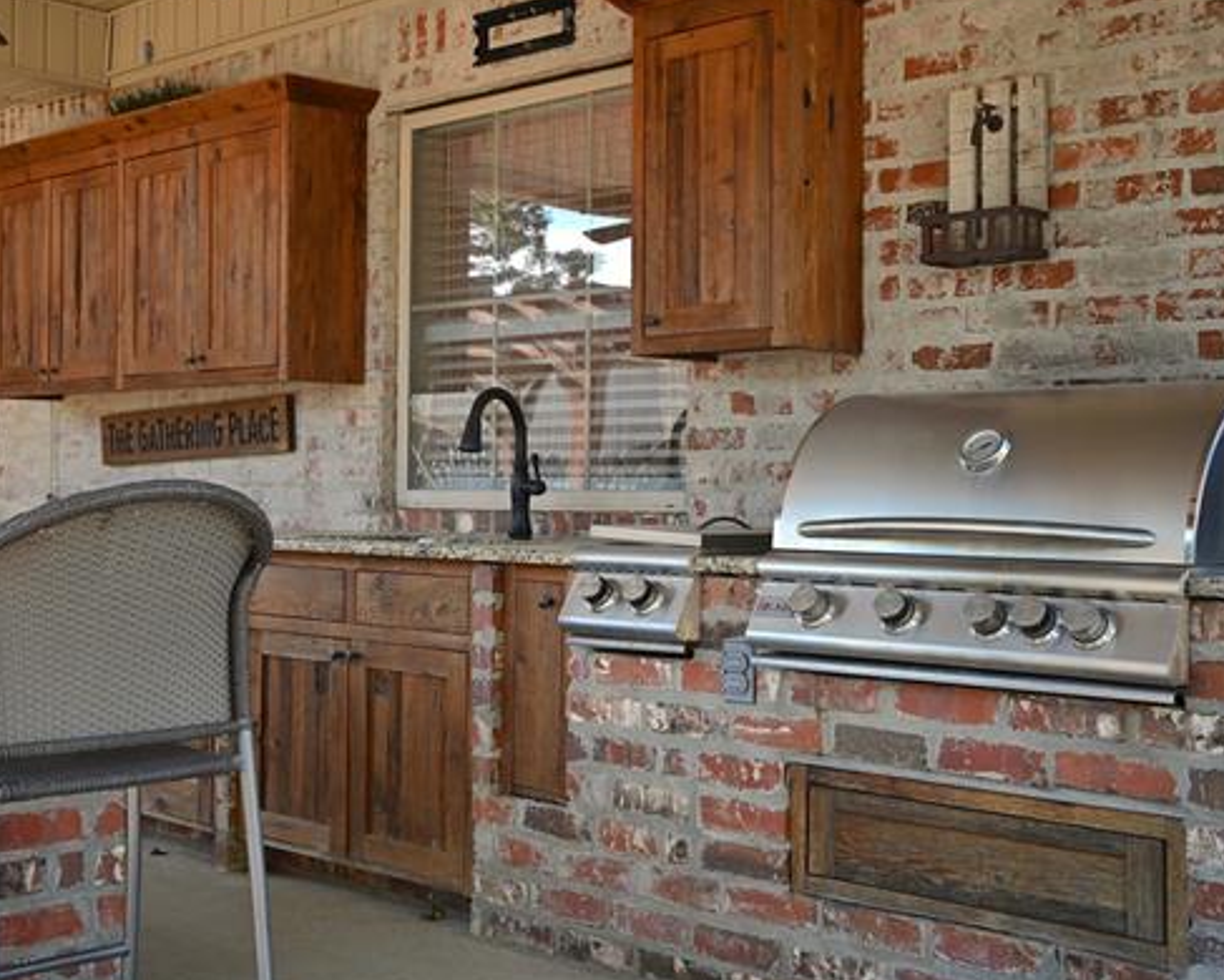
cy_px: 461
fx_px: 1740
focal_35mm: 48
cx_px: 513
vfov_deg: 31.5
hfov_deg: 38.7
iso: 200
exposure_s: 1/125
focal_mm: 39
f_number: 5.6
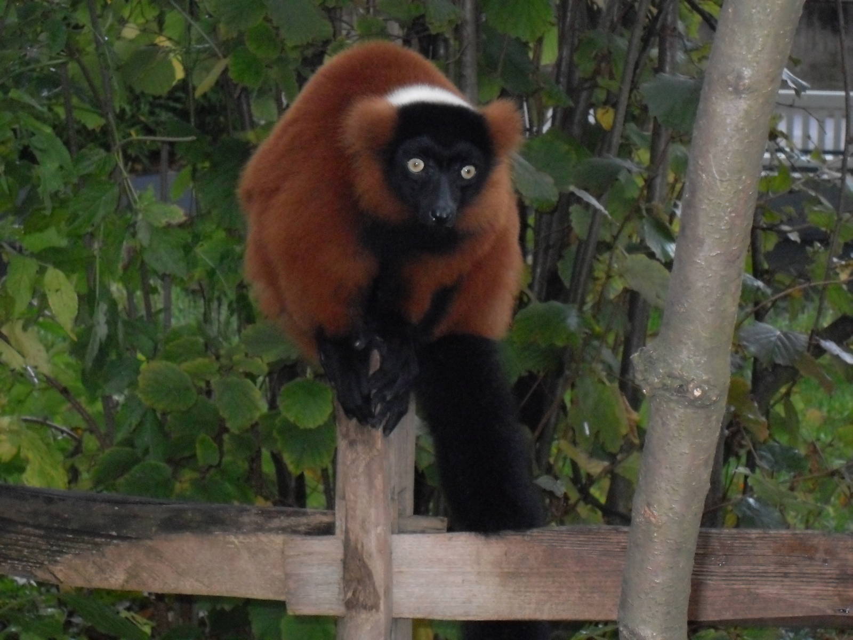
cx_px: 426
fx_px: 2735
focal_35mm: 111
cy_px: 320
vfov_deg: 13.3
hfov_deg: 17.7
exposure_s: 1/90
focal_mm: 18.1
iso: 400
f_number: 5.2
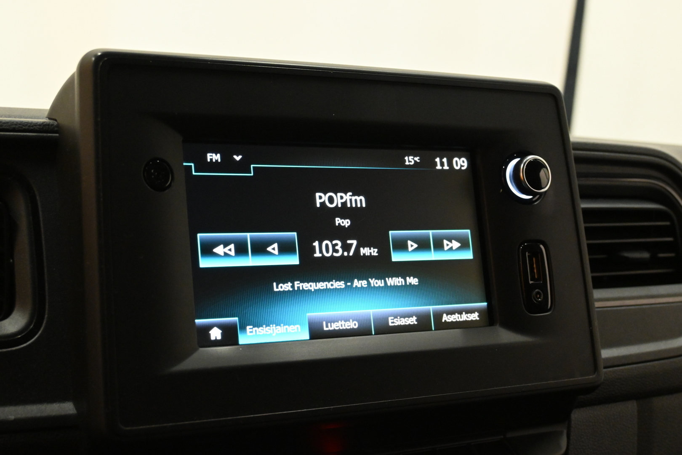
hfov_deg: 37.9
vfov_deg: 25.8
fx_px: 995
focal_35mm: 52
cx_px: 341
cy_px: 228
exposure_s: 1/60
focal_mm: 35
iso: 4000
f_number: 6.3
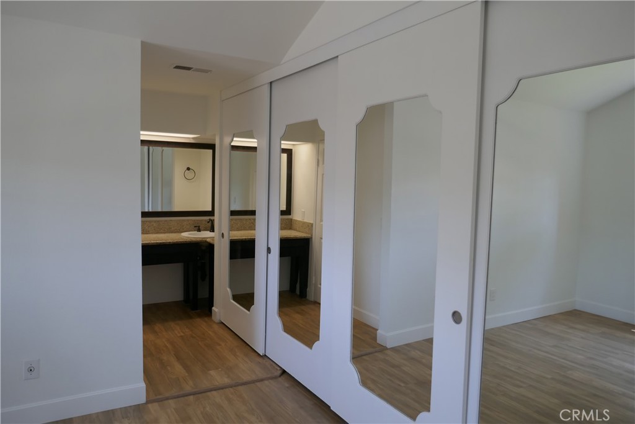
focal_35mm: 25
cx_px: 318
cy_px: 212
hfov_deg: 71.5
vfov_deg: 51.3
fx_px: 441
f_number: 2.8
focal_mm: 9.1
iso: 160
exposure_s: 1/60
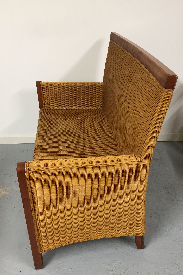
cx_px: 85
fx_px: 236
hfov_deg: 42.3
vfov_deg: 60.3
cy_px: 135
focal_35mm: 31
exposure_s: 1/33
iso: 160
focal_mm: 4.15
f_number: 2.2
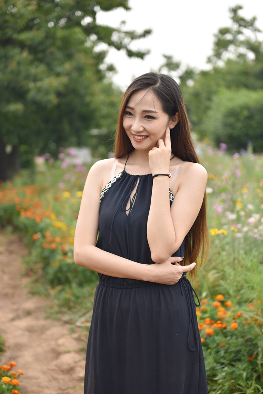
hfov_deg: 19.5
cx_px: 132
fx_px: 767
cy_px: 197
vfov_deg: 28.8
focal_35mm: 70
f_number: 2.8
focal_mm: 70
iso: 100
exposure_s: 1/500
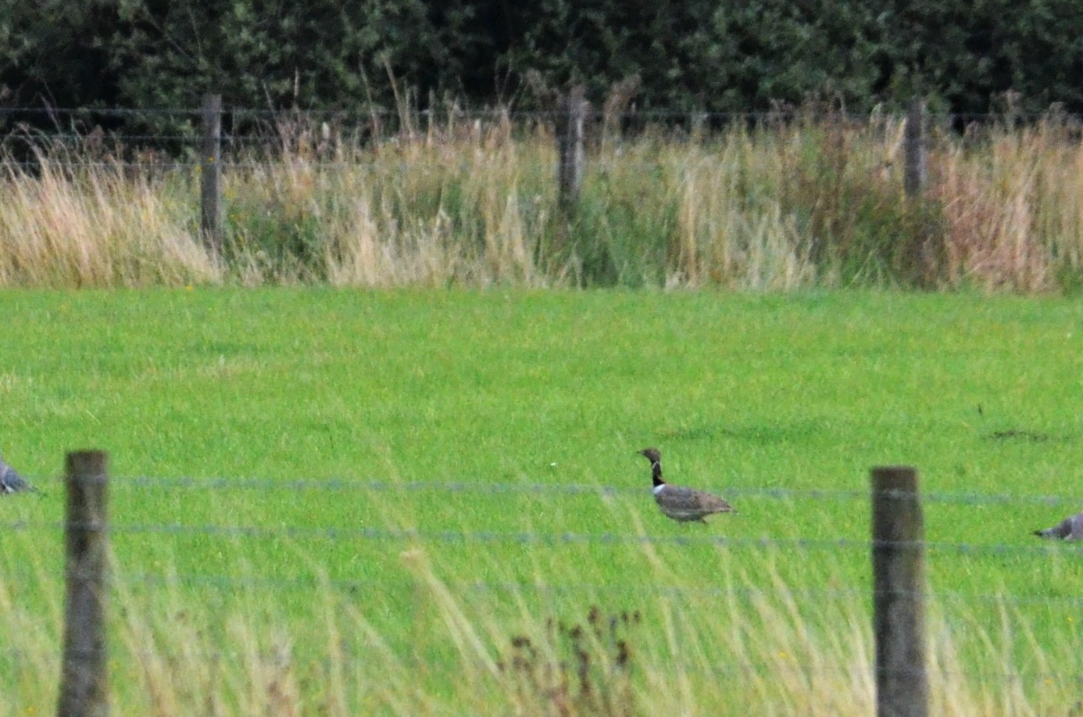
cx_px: 548
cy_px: 360
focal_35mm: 888
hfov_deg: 2.3
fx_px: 26650
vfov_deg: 1.5
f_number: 10
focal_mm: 500
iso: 2500
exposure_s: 1/1600
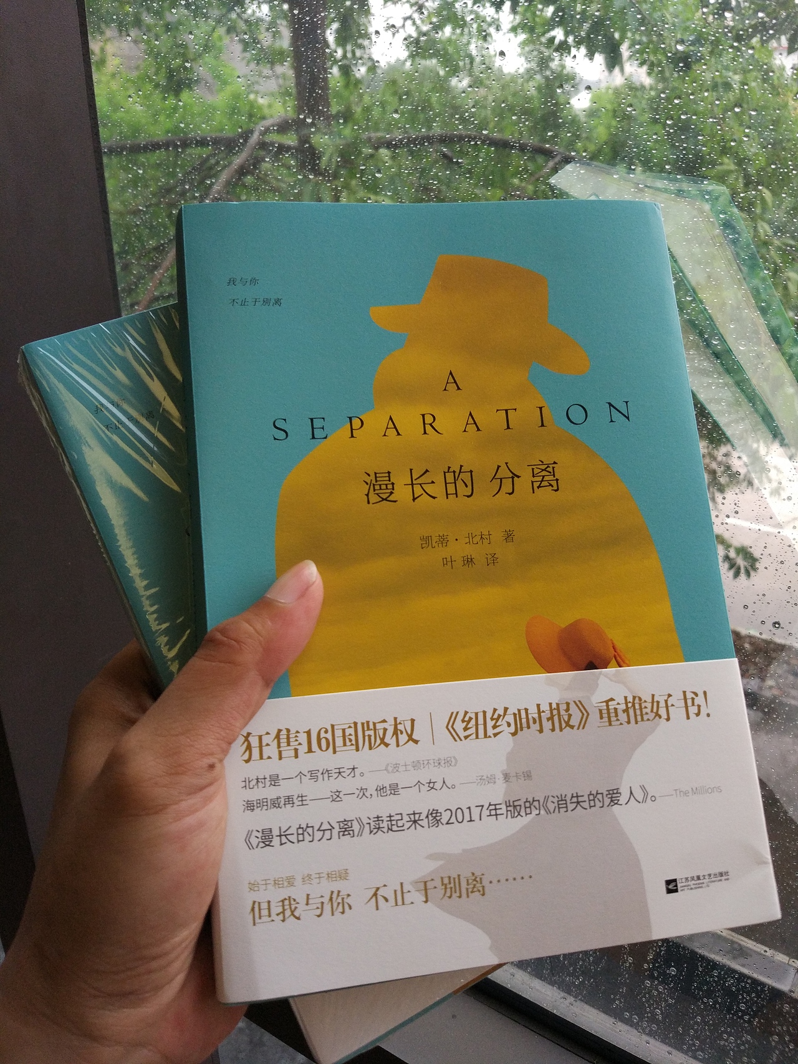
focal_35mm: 28
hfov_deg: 49.7
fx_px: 861
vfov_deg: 63.4
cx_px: 399
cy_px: 532
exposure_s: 1/25
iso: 360
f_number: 2
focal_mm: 4.26
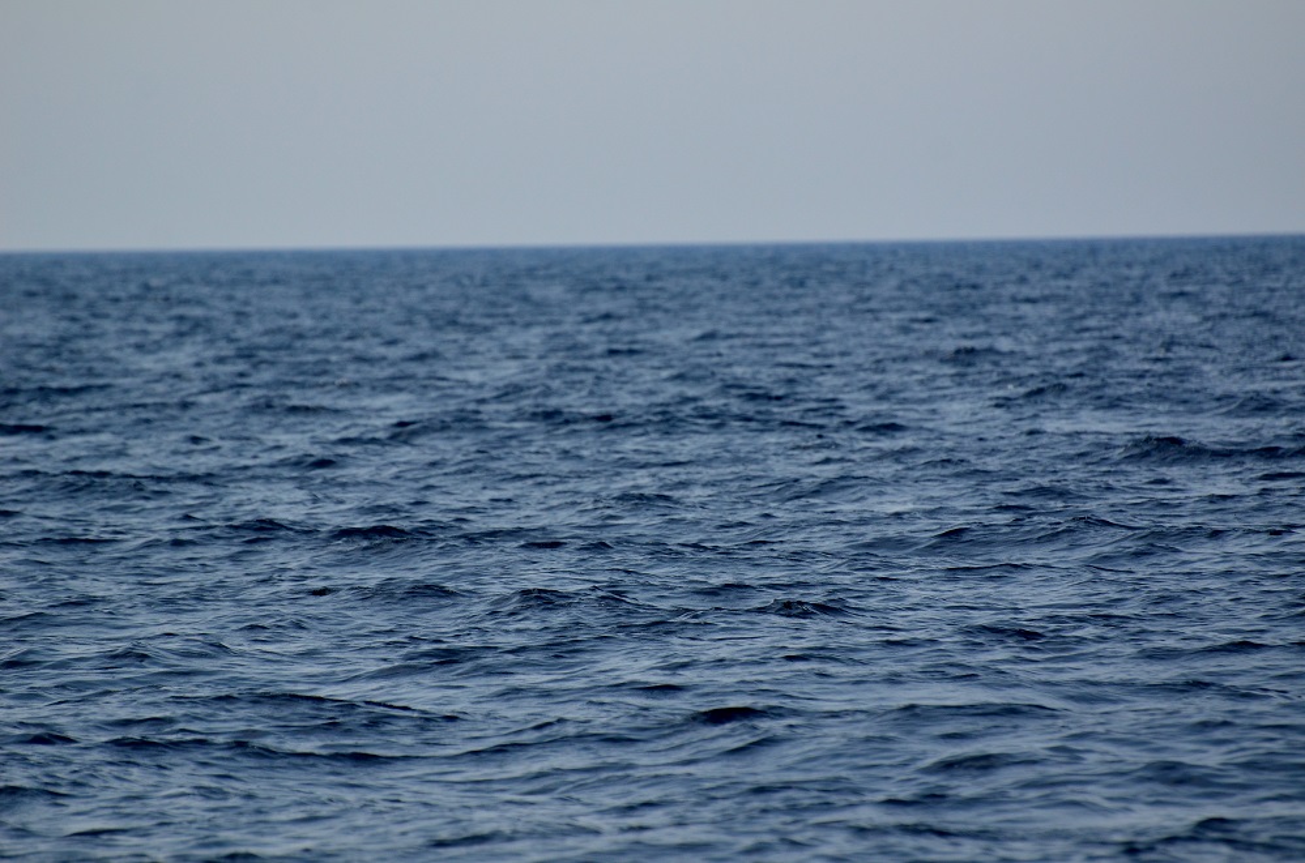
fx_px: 13019
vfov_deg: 3.8
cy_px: 432
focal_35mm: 360
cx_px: 652
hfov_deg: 5.7
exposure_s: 1/2500
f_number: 5.6
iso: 400
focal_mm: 240
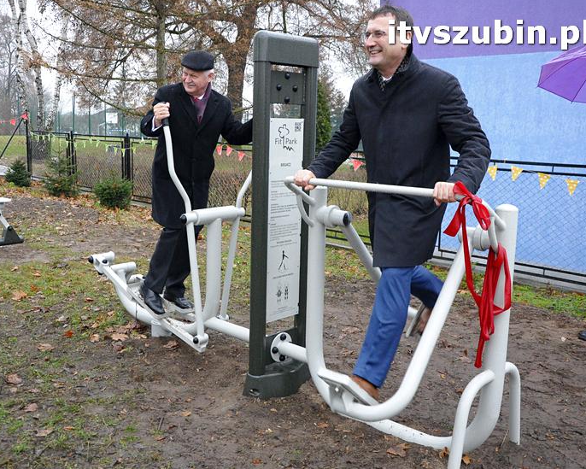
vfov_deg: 40.6
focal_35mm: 37
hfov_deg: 49.5
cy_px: 234
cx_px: 257
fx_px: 635
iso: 2000
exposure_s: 1/100
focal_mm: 21
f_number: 5
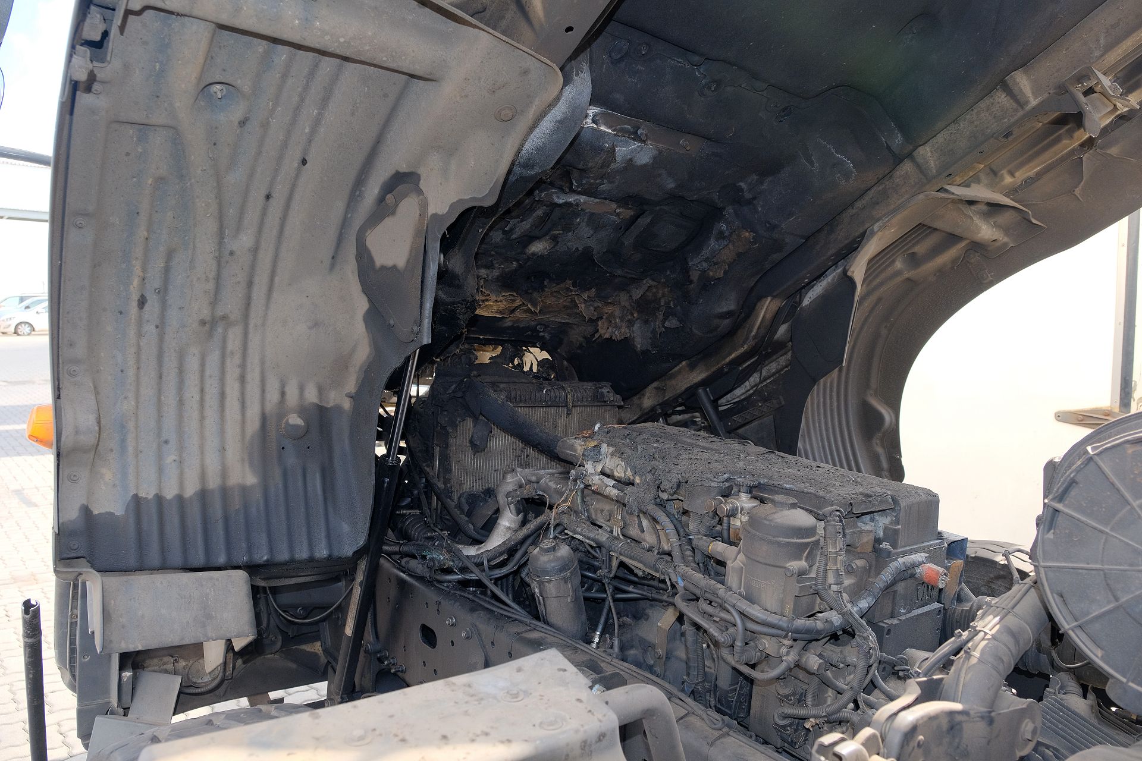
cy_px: 380
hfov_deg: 73.7
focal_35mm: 24
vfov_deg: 53.1
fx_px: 761
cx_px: 571
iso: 800
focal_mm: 16
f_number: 4
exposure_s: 1/250
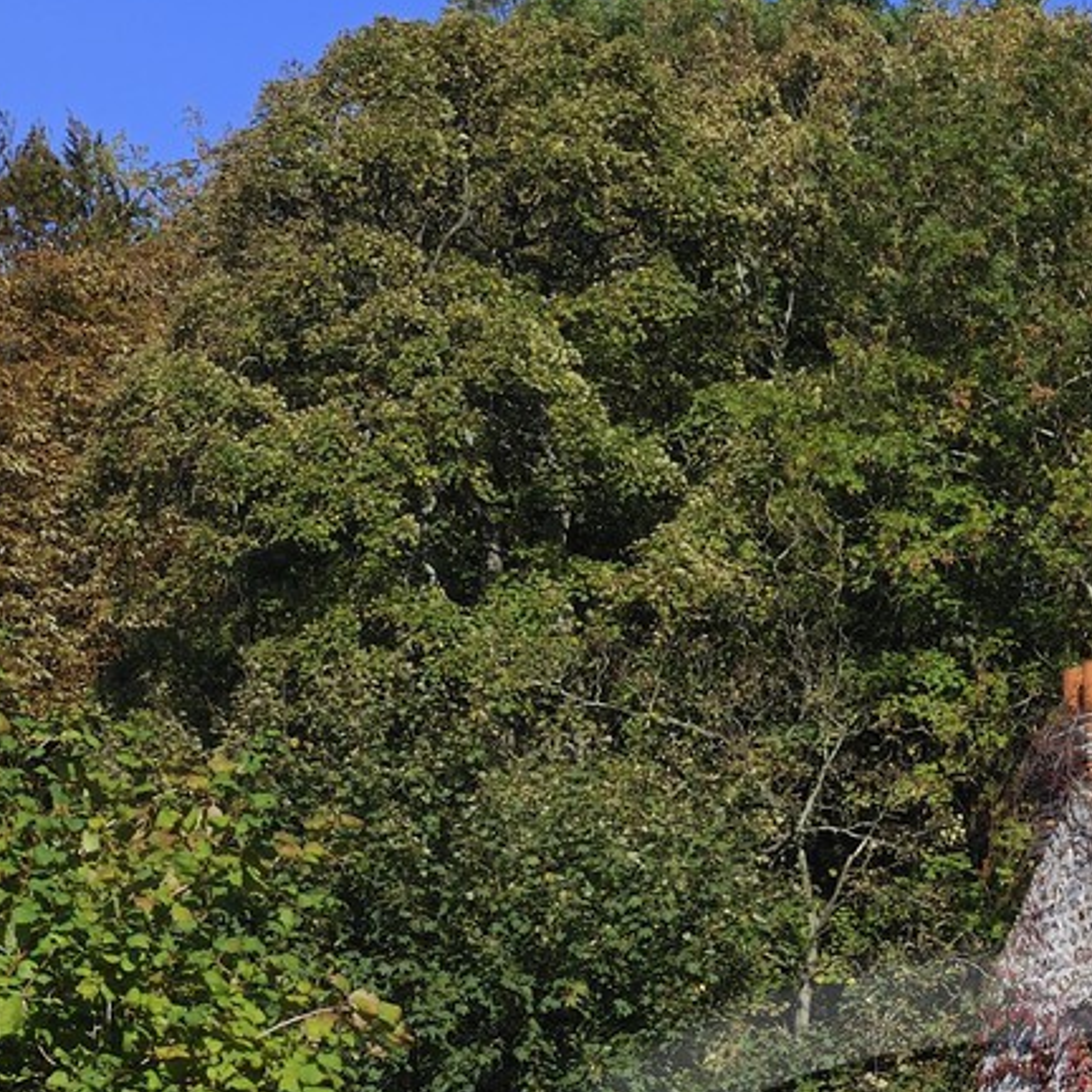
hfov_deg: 11.5
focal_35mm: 151
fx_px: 5389
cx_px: 1026
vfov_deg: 11.0
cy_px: 1742
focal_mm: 48
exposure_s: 1/200
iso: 200
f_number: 13
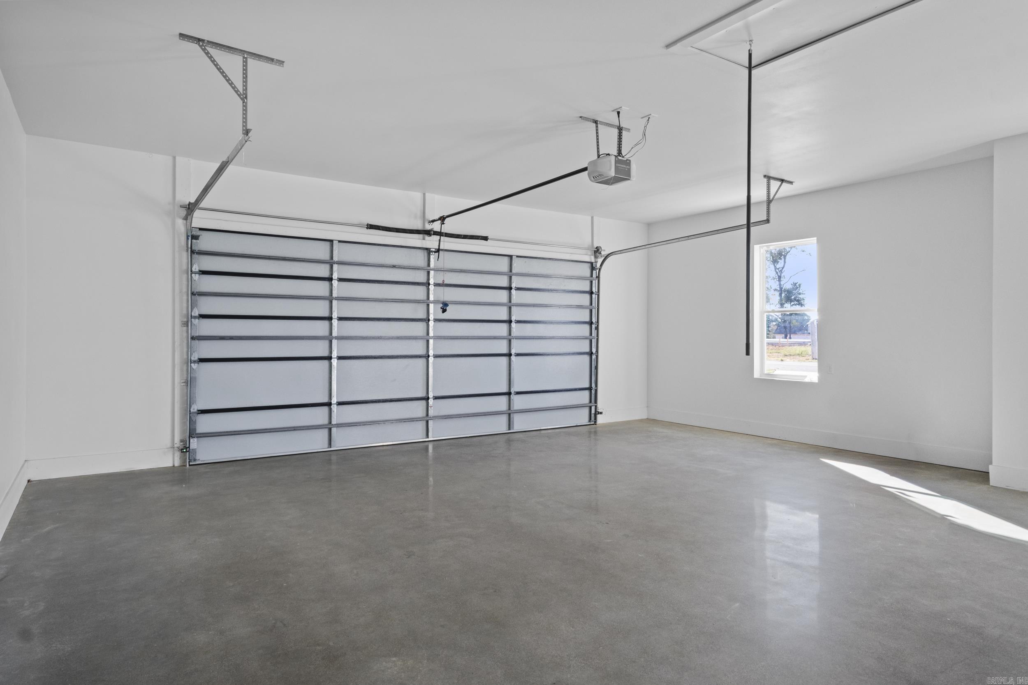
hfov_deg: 81.2
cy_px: 342
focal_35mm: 21
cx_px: 514
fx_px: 600
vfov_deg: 59.5
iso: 400
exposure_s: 1/2
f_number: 10
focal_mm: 13.8
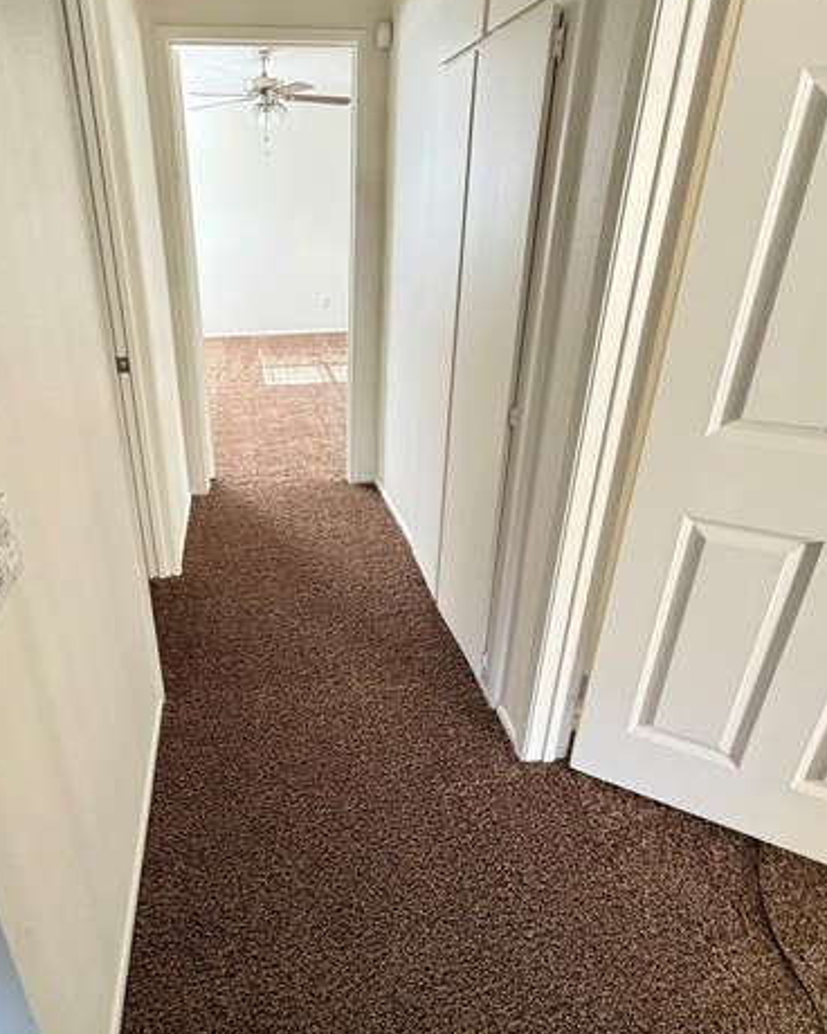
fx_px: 581
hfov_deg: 69.8
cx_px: 312
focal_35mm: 19
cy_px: 436
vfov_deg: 82.7
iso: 400
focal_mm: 2.22
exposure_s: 1/94
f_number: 2.2
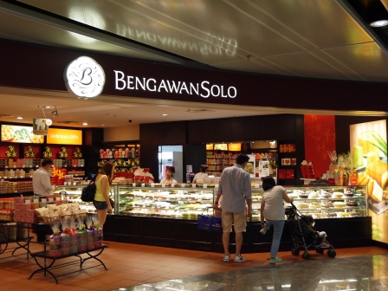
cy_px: 146
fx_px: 471
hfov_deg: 44.8
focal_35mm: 42
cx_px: 194
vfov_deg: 34.3
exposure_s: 1/60
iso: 800
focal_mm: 21
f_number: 4.6
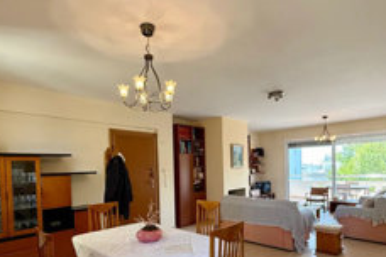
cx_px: 200
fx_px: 247
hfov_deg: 76.1
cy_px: 172
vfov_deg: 53.9
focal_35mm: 23
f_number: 2.2
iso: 160
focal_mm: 2.22
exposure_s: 1/100
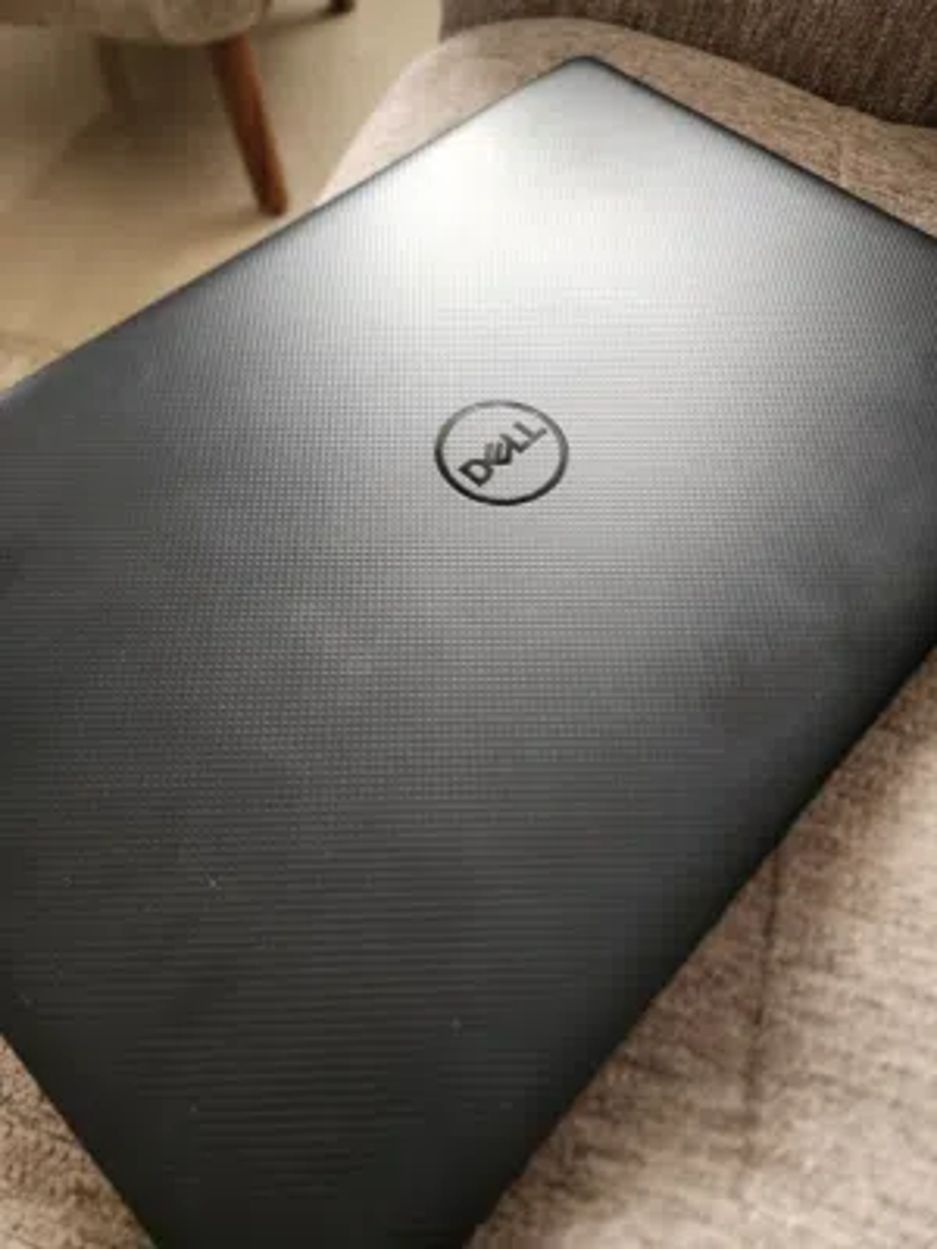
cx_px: 468
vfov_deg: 73.9
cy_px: 624
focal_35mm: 23
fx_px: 830
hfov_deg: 58.9
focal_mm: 6.4
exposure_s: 1/120
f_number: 1.8
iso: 500
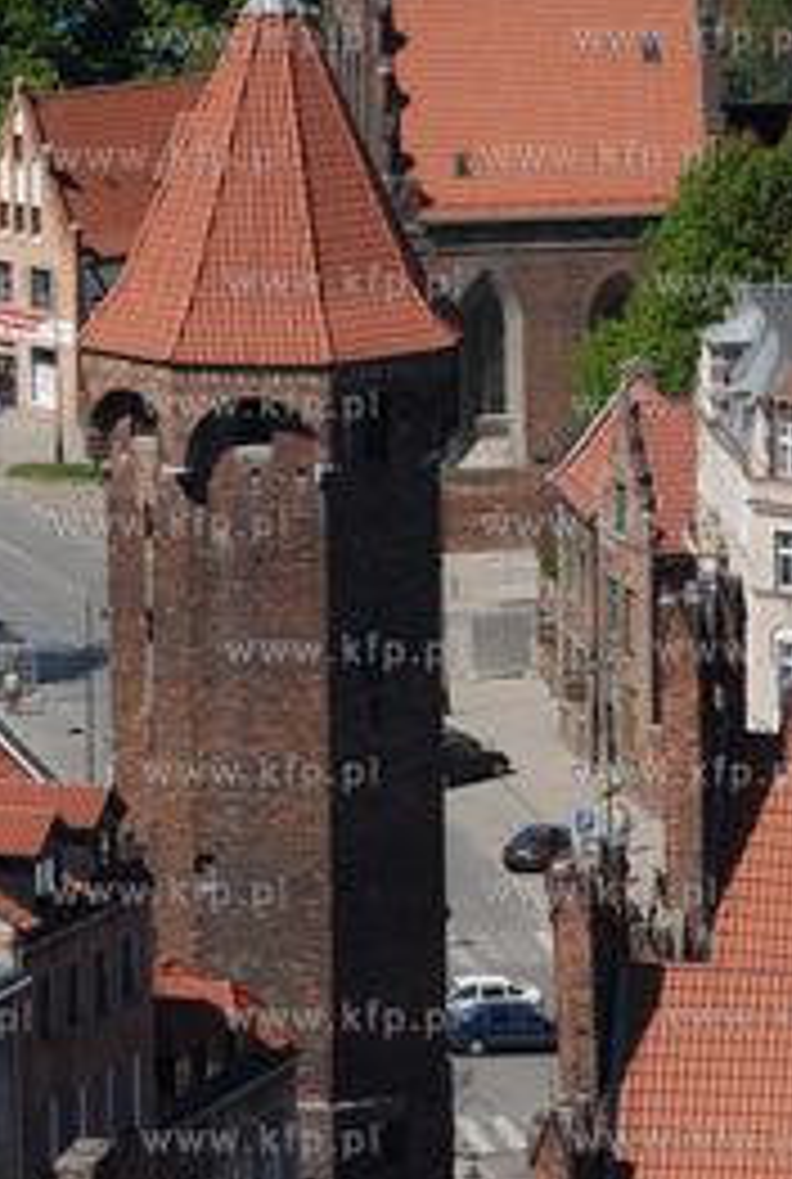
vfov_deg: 5.3
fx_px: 12769
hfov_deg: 3.6
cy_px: 644
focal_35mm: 389
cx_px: 202
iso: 100
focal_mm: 170
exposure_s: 1/250
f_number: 8
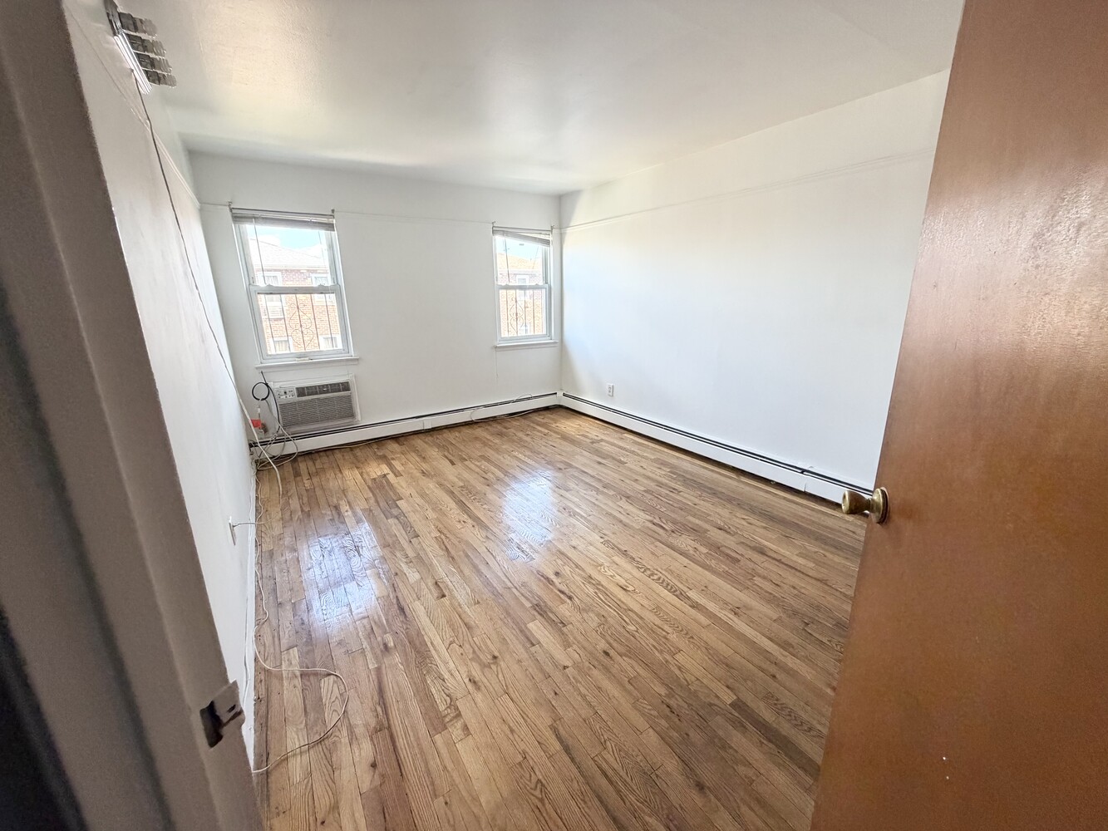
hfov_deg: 102.1
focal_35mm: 14
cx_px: 554
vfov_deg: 85.7
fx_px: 448
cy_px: 416
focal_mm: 2.22
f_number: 2.2
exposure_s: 1/97
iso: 320
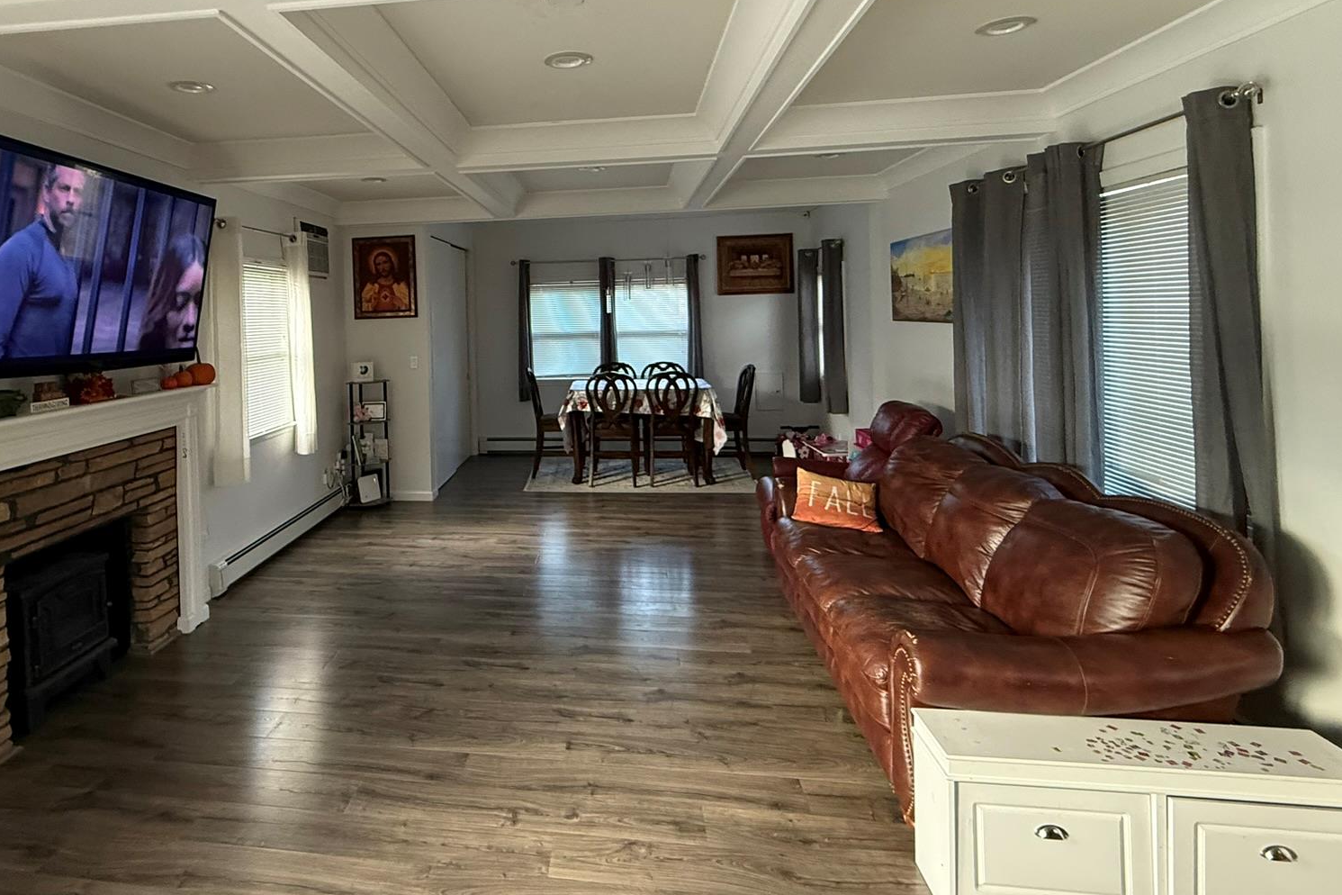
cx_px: 516
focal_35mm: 20
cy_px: 319
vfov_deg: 60.8
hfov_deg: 82.6
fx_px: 745
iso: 500
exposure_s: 1/56
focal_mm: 2.22
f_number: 2.2
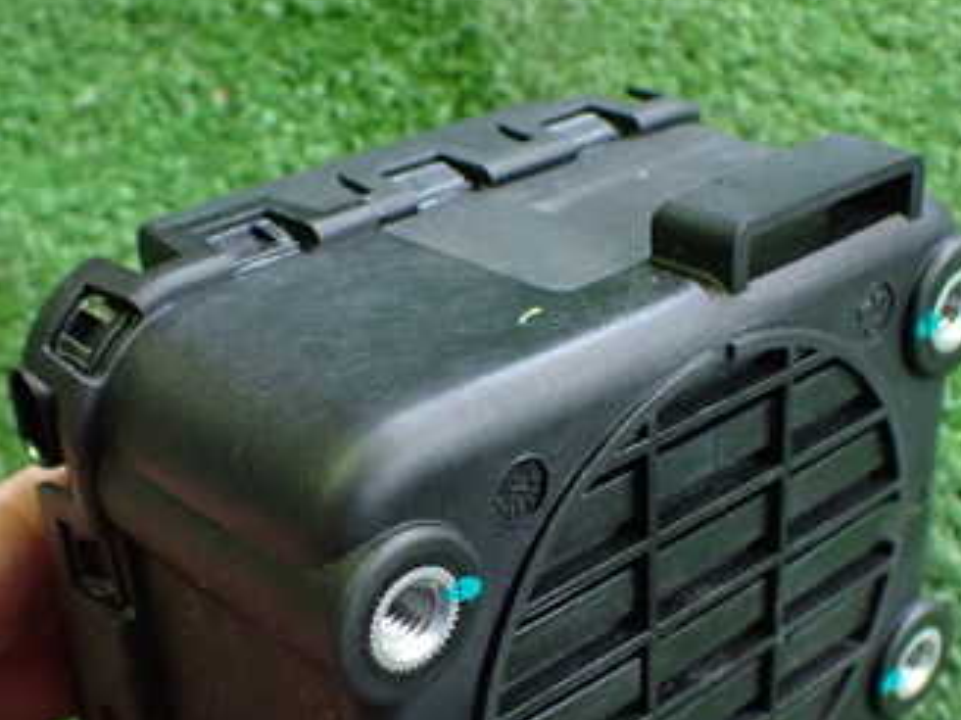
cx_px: 453
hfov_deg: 34.9
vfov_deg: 26.3
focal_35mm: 55
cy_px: 520
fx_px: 1526
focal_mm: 5.4
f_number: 2.3
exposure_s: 1/60
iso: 800
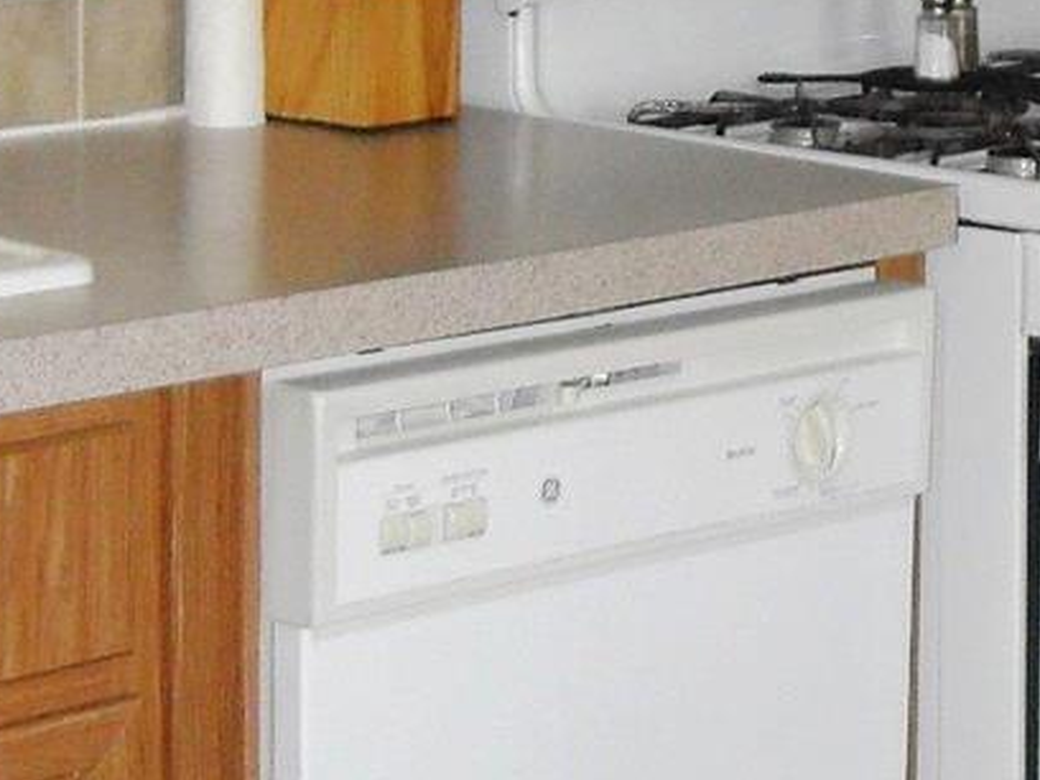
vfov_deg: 10.1
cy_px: -51
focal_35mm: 145
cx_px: 900
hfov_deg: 13.5
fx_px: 4356
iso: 100
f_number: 2.8
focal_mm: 6.3
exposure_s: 1/45
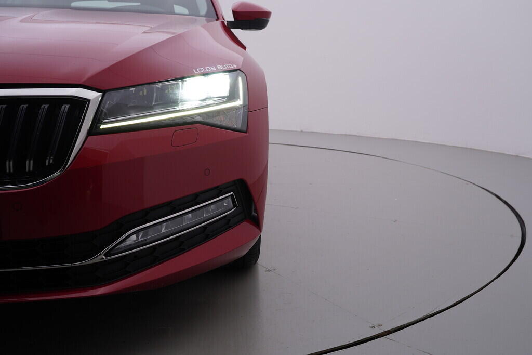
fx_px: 532
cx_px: 266
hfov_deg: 53.1
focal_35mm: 36
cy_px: 178
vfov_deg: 36.9
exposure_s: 1/100
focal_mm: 24
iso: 125
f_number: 4.5
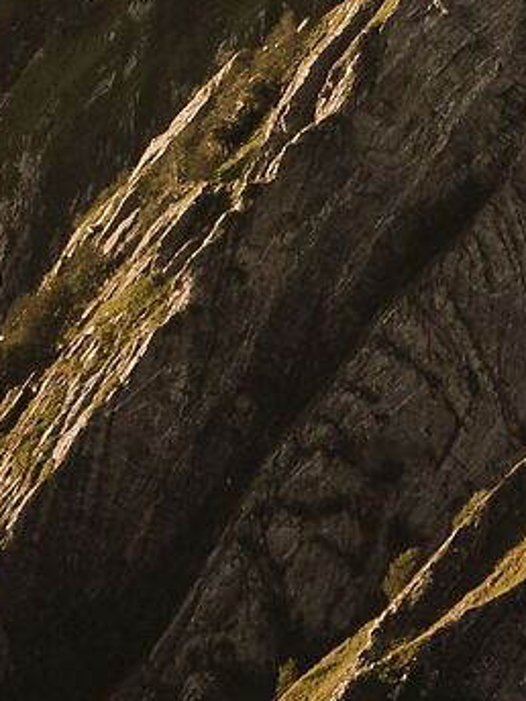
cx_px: 304
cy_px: -615
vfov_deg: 1.0
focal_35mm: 2014
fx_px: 40804
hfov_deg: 0.7
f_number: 11
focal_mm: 300
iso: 100
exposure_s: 1/60
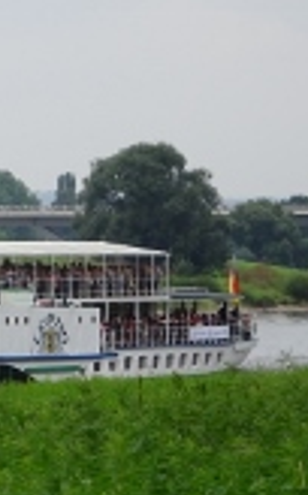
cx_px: -196
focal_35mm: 350
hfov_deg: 3.7
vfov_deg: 6.0
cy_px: 238
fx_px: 4717
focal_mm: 23.11
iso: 80
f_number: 5.6
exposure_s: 1/200
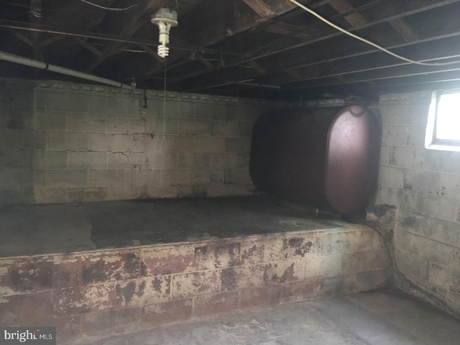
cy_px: 172
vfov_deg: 48.2
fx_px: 385
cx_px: 230
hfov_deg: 61.7
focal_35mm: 29
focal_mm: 4.15
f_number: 2.2
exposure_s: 1/16
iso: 160
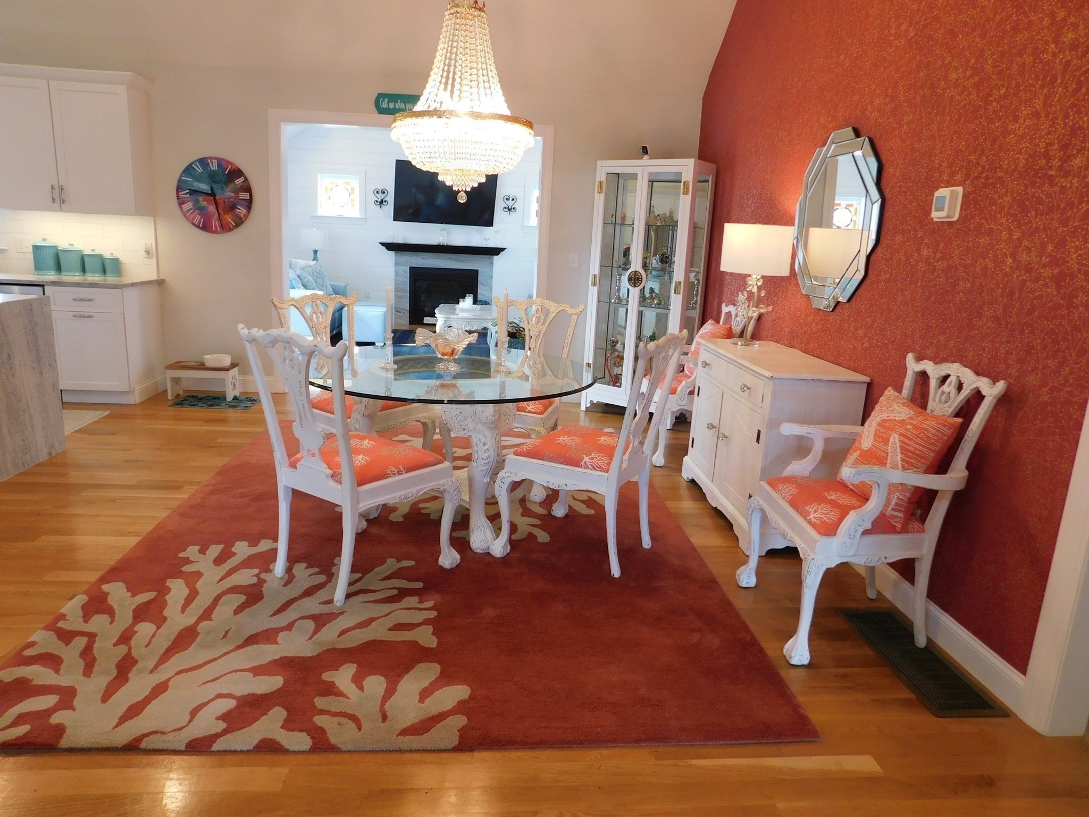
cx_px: 544
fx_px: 724
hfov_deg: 73.9
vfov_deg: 58.9
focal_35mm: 23
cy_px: 408
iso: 200
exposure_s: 1/30
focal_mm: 4
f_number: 3
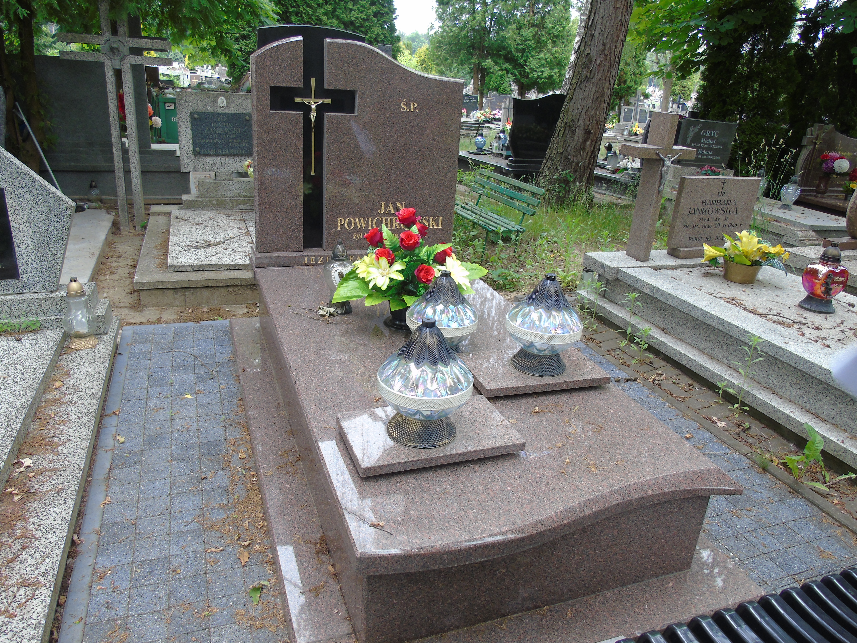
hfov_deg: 69.4
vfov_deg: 54.9
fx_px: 619
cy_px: 322
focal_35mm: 25
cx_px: 428
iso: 80
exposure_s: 1/60
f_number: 3.4
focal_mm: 4.4
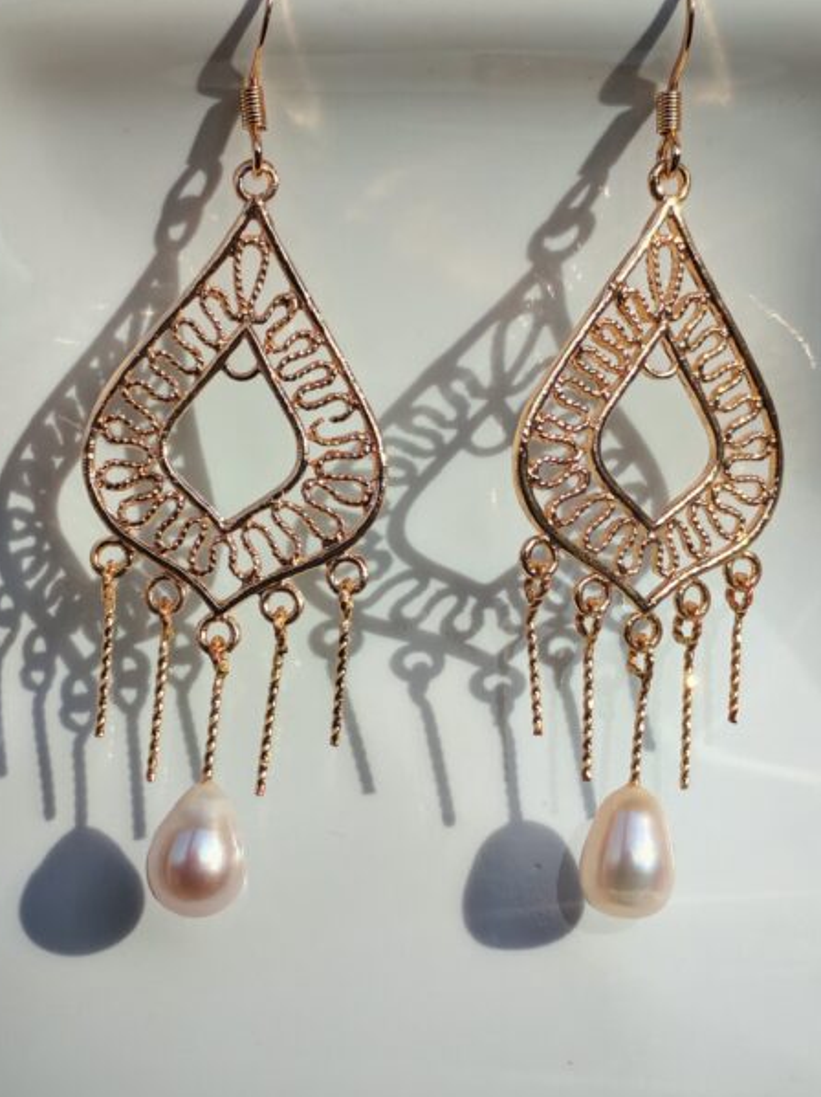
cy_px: 605
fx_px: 2880
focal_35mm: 91
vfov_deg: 21.5
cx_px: 434
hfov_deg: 16.2
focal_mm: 5.52
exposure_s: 1/690
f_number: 1.95
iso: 50
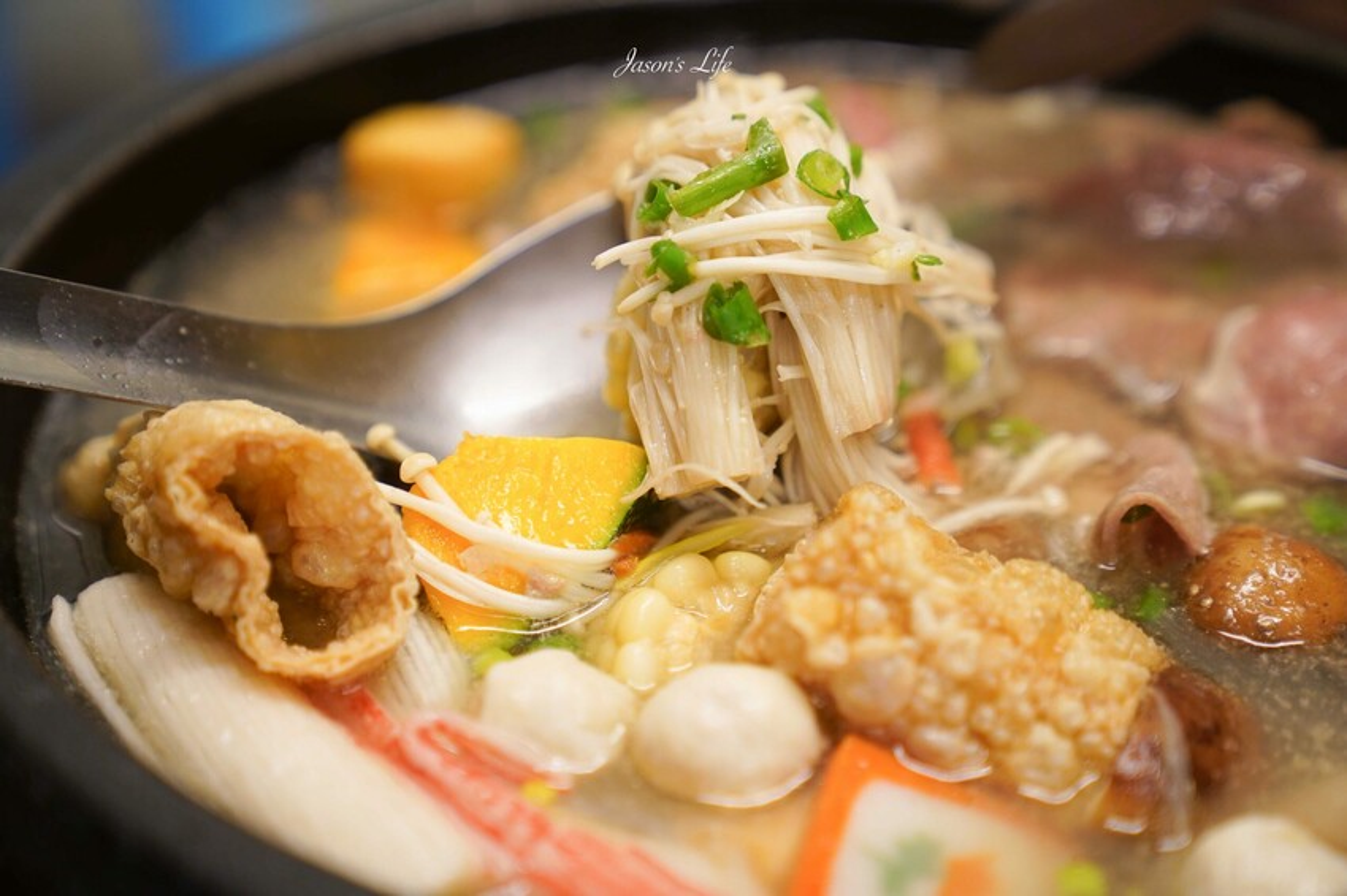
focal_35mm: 70
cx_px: 674
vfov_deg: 19.4
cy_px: 448
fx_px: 2618
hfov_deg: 28.9
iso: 800
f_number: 2.8
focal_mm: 70
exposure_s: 1/80
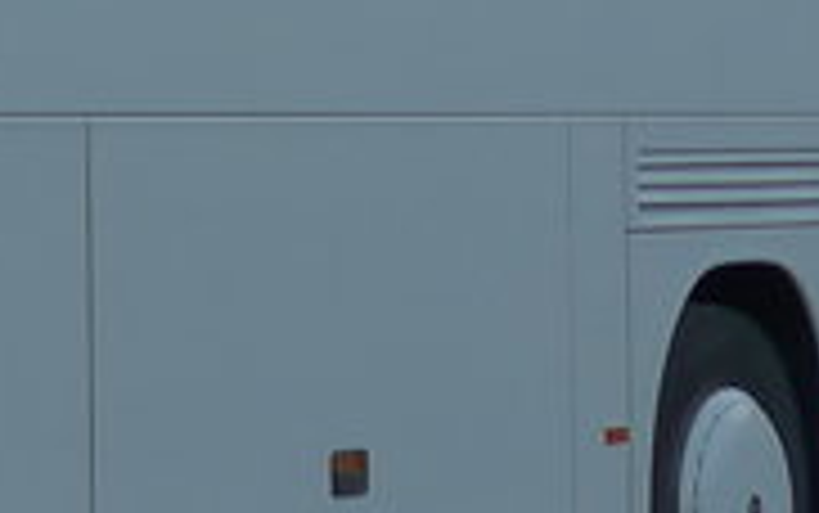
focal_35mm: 238
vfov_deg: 5.4
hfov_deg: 8.3
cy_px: -585
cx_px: -896
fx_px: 5316
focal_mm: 7
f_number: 2.5
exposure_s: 1/640
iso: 160
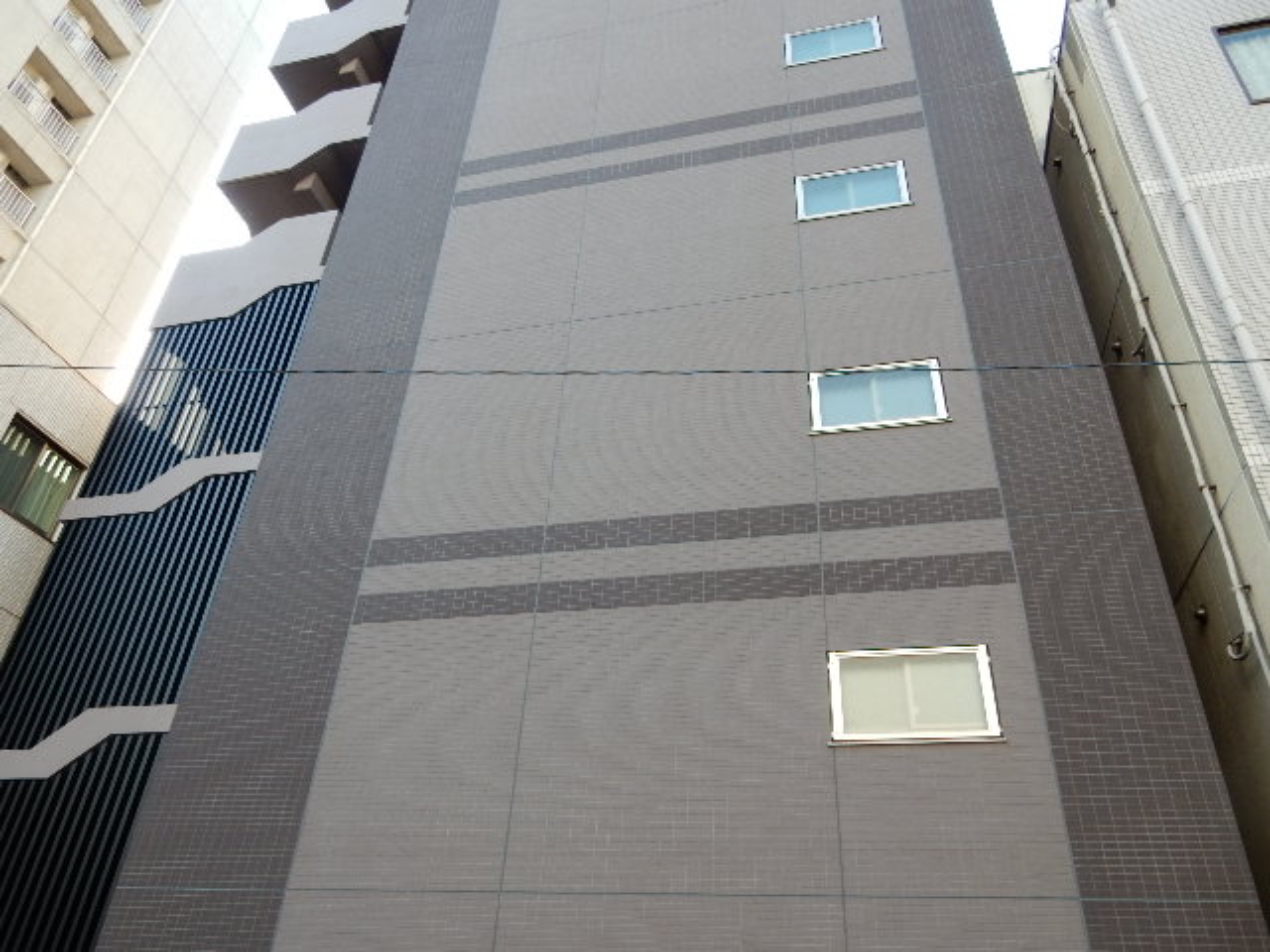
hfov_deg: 69.4
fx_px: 917
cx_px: 635
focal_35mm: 25
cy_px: 476
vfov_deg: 54.9
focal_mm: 4.5
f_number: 3.7
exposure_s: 1/100
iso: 125
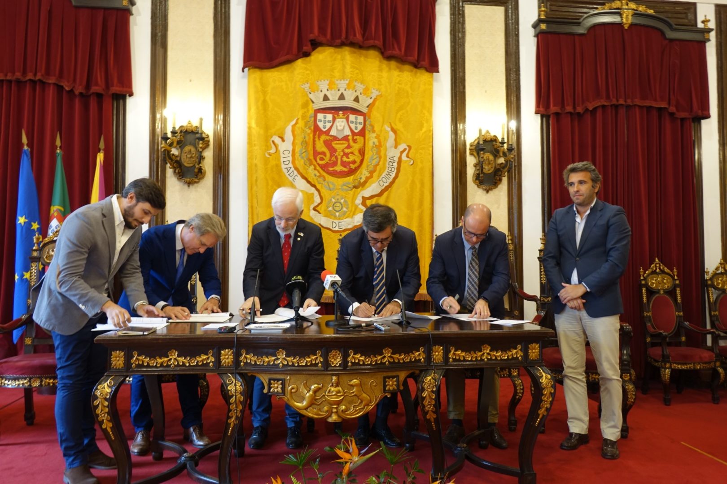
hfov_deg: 63.7
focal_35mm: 29
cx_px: 364
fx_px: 586
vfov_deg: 45.0
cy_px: 242
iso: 320
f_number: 2.8
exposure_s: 1/30
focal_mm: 10.49
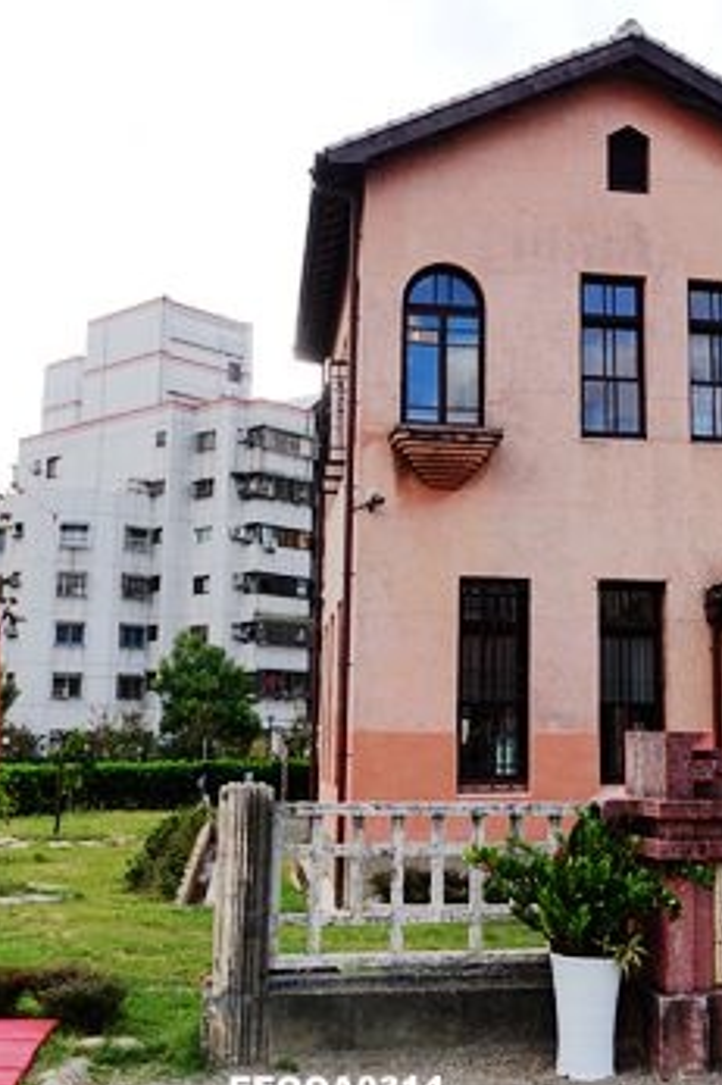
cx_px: 528
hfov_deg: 29.4
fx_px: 1355
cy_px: 524
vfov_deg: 43.6
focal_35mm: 45
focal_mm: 8.8
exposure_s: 1/320
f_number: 4
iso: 125
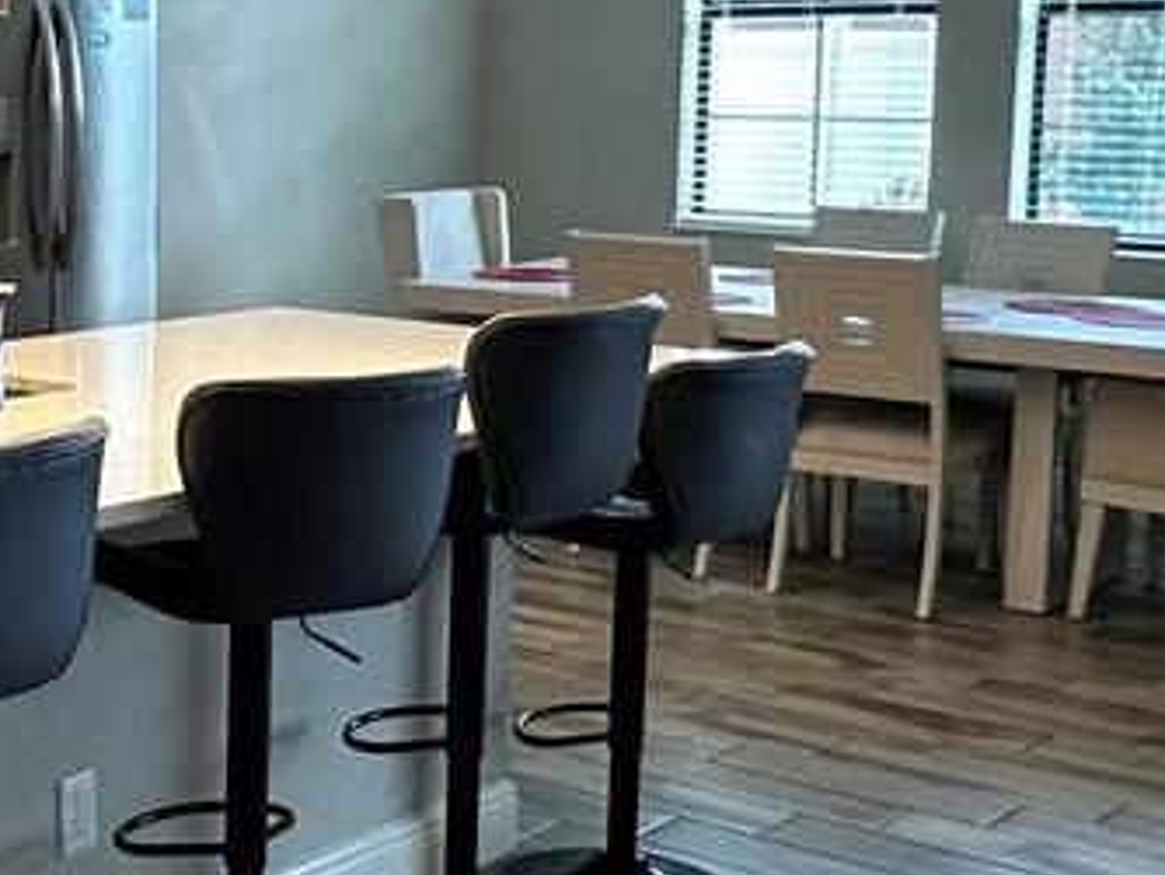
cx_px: -119
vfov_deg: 21.9
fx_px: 2257
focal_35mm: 67
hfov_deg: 26.6
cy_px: 317
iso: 250
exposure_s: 1/120
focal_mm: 2.22
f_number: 2.2
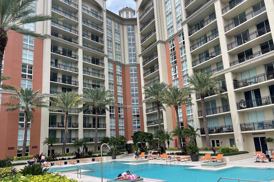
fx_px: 205
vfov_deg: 47.9
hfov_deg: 67.4
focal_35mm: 27
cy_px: 98
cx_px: 133
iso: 32
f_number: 1.6
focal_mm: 5.1
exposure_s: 1/2123
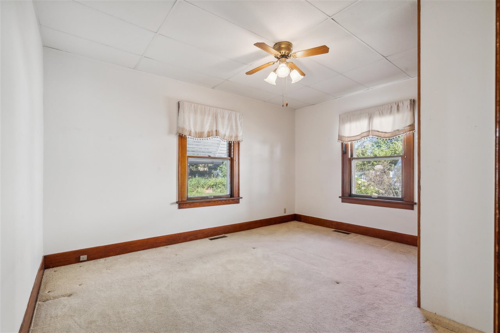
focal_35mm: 16
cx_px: 250
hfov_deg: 96.7
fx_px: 222
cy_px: 166
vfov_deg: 73.7
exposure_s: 1/25
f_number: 10
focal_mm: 16
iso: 640
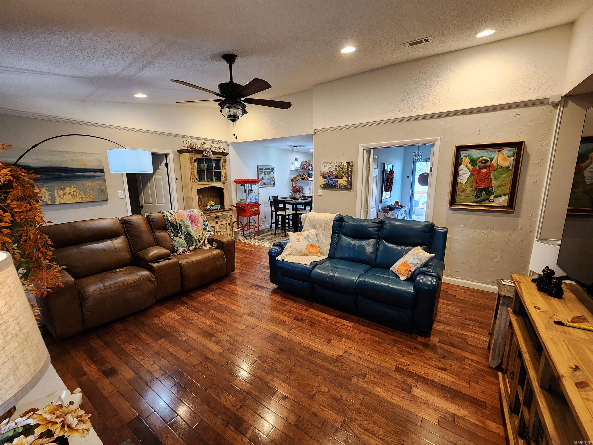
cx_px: 296
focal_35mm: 13
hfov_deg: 106.2
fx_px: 223
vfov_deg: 89.9
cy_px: 222
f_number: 2.2
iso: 320
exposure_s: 1/60
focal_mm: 2.2
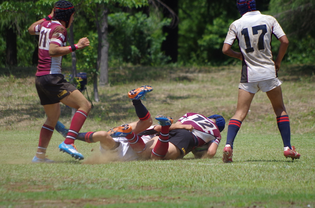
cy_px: 104
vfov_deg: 3.0
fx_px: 3927
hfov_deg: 4.6
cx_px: 158
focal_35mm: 450
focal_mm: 300
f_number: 7.1
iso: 200
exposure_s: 1/800
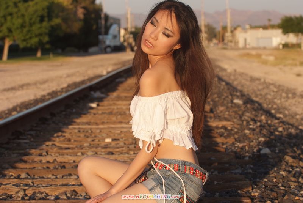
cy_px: 102
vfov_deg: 9.6
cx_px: 152
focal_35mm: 143
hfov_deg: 14.3
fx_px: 1205
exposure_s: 1/160
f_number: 9
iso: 160
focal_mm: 95
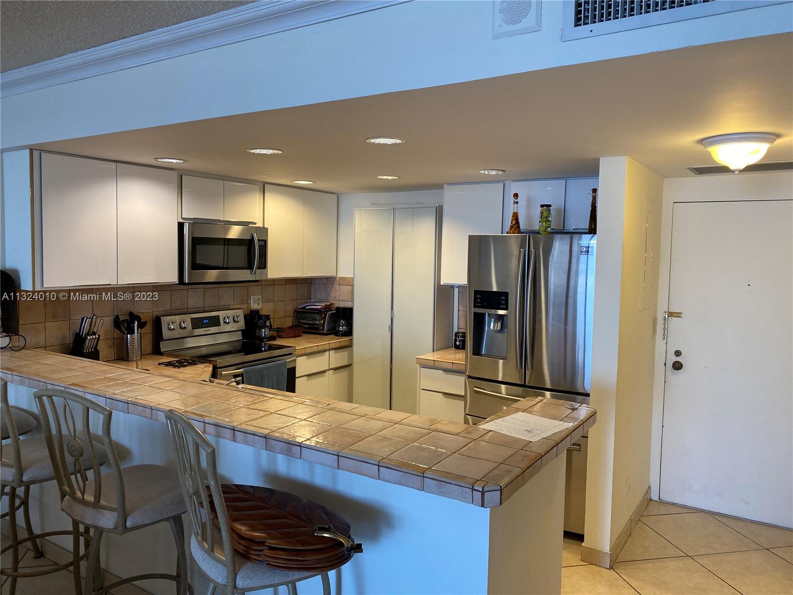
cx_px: 396
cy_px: 298
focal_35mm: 26
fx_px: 596
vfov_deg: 53.1
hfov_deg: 67.3
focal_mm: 4.25
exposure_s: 1/120
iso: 125
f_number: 1.8
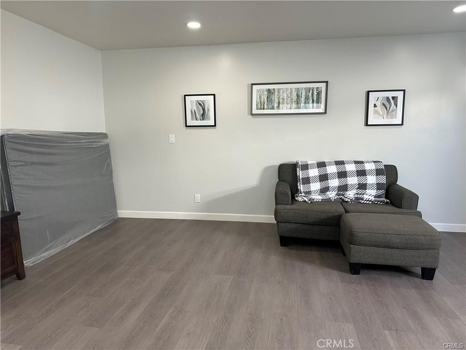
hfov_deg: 71.6
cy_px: 175
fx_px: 323
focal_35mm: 24
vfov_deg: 56.8
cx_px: 233
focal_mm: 6.86
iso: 200
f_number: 1.78
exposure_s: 1/120
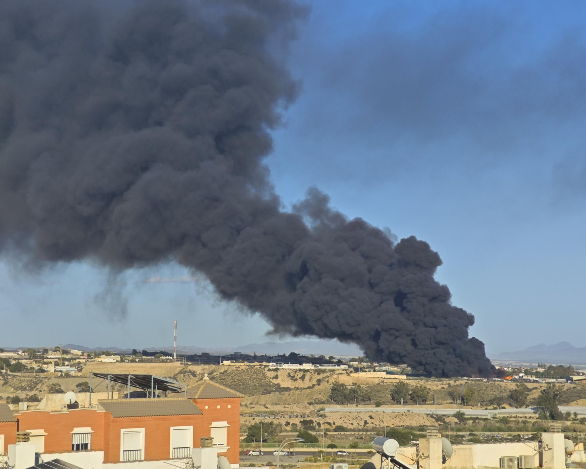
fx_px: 1370
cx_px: 313
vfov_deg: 19.4
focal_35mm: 79
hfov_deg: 24.1
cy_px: 234
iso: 50
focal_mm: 9
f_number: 2
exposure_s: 1/982
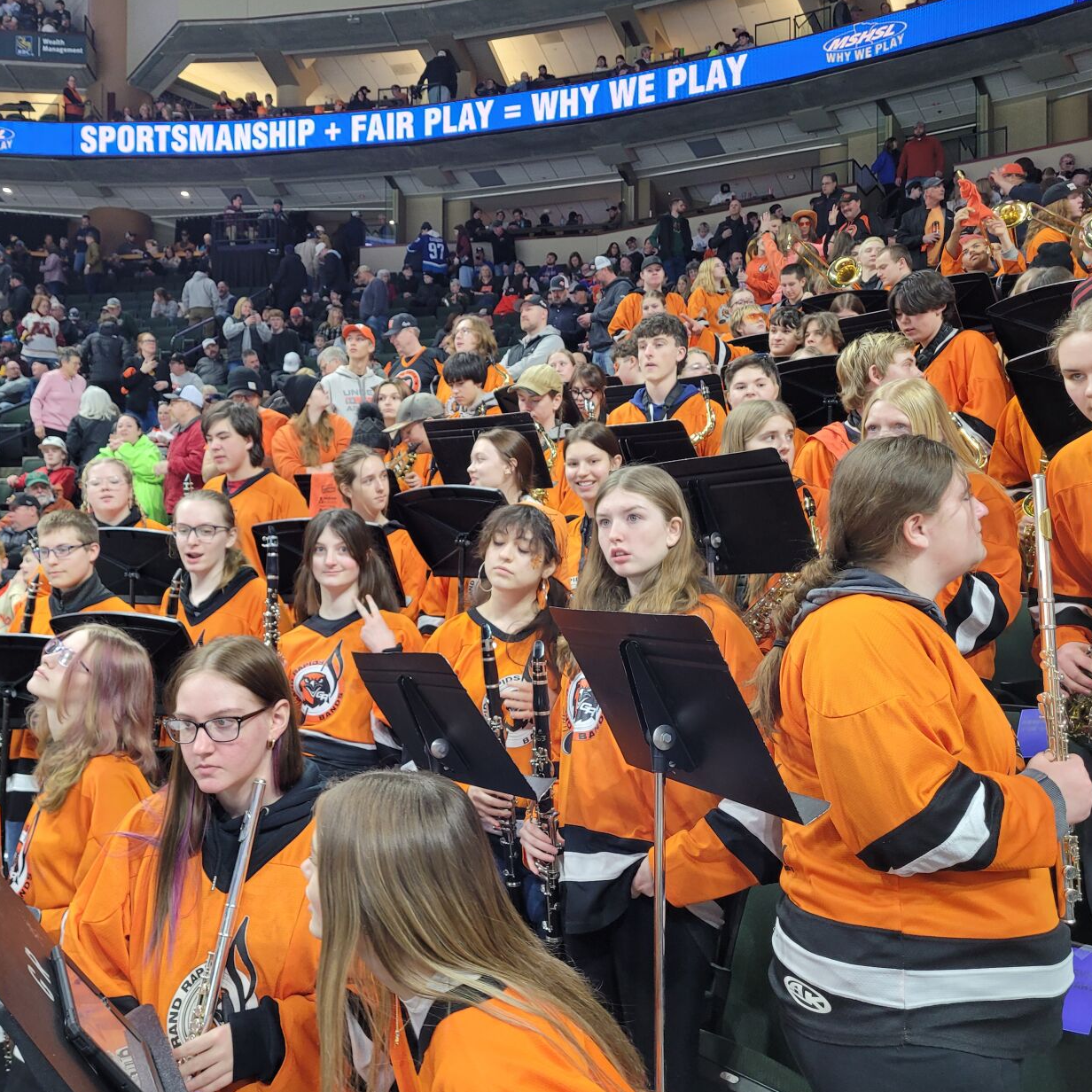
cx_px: 449
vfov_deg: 52.5
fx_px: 1106
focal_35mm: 31
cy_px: 545
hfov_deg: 52.3
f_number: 1.8
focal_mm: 5.4
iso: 160
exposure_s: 1/120
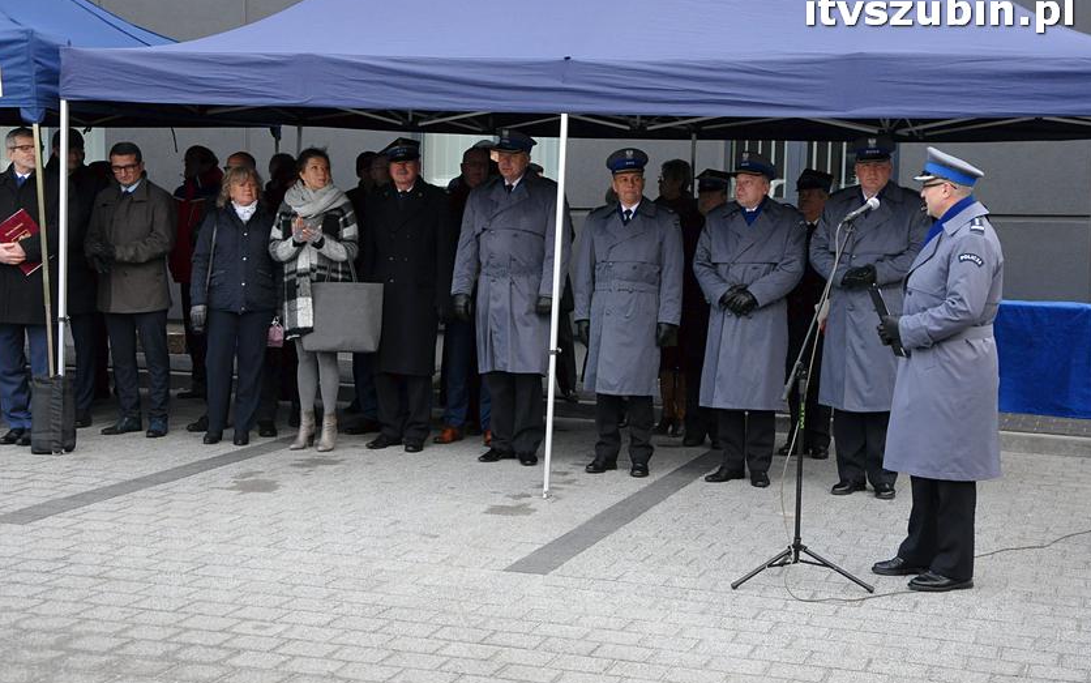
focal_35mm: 59
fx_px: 1755
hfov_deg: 34.5
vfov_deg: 22.0
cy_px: 339
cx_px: 544
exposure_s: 1/160
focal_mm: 38
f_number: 8
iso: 1600
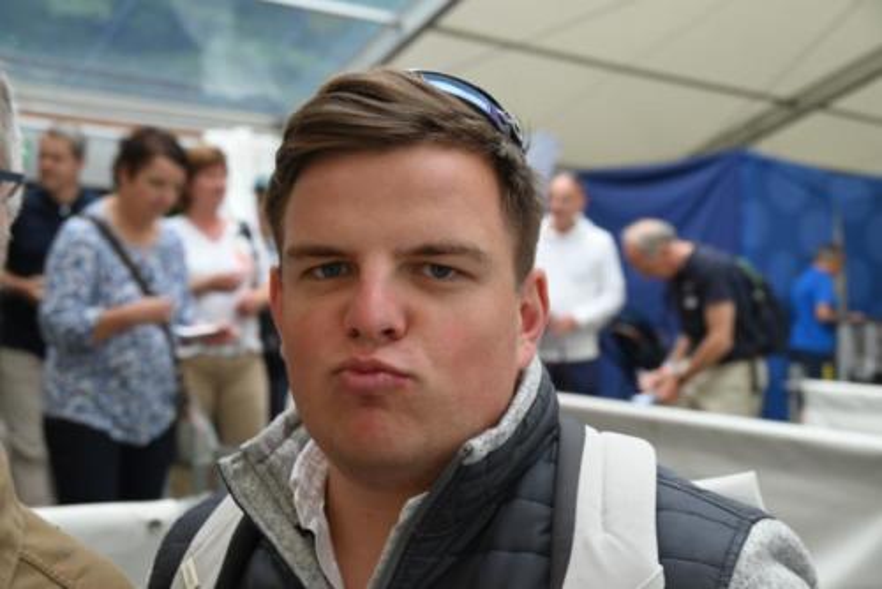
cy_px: 294
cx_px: 441
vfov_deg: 29.3
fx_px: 1128
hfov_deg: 42.7
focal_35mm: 46
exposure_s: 1/200
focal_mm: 46
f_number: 5.3
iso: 400
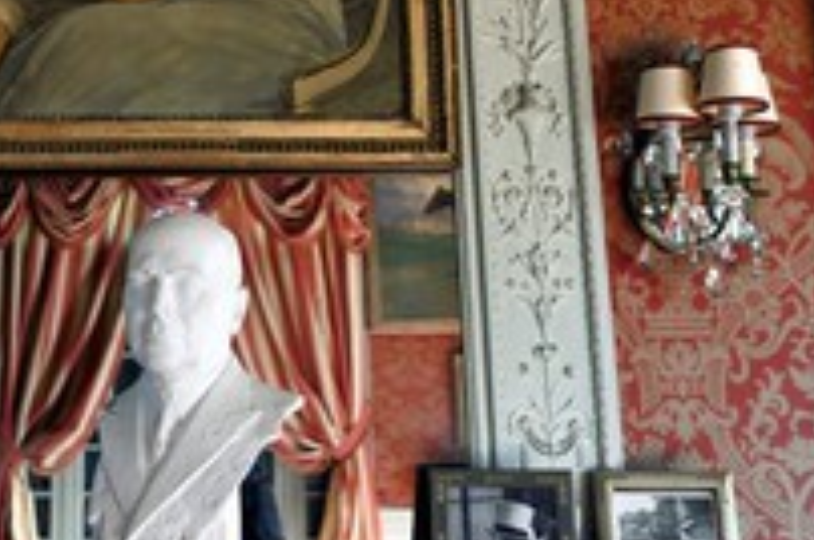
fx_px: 1129
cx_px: 189
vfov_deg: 26.5
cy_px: 125
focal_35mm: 50
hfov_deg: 38.5
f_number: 4.5
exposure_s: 1/60
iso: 800
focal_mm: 24
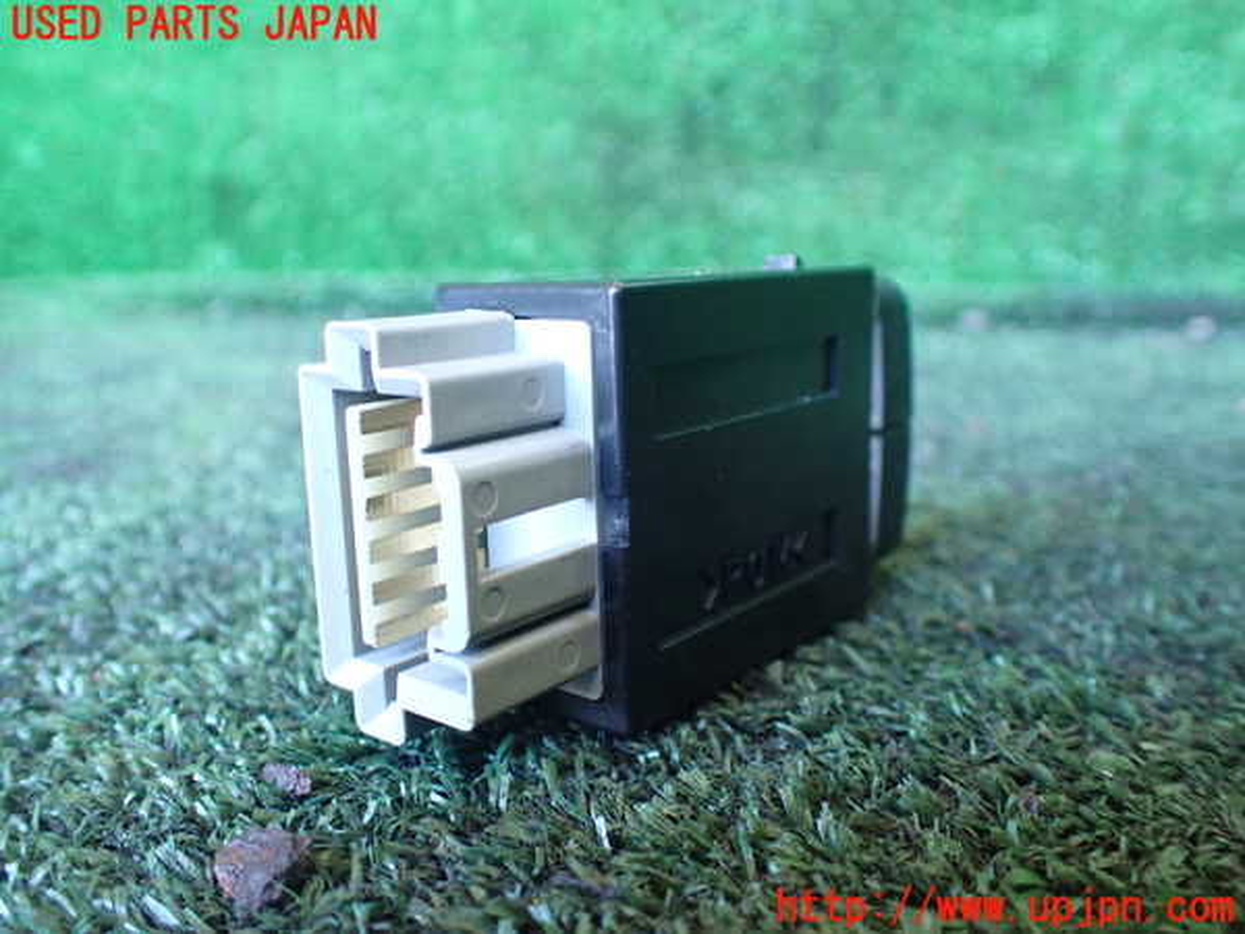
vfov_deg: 46.8
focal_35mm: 30
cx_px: 622
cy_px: 467
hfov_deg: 60.0
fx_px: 1079
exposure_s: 1/50
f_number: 2.3
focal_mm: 5.4
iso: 800
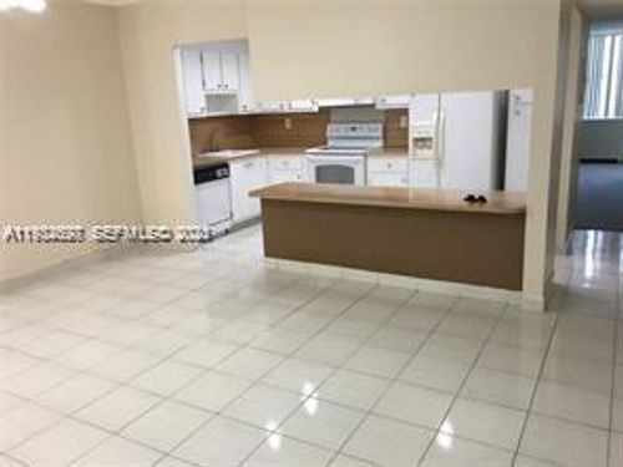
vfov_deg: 48.2
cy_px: 234
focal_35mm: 29
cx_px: 312
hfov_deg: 61.7
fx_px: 522
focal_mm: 4.15
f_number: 2.2
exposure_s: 1/30
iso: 50
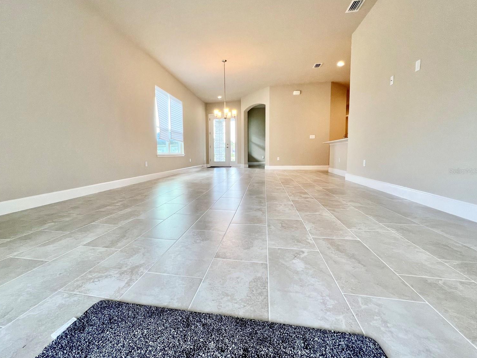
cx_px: 222
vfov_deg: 85.6
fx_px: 193
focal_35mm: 14
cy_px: 171
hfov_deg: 101.9
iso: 100
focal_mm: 1.57
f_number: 1.8
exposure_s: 1/120
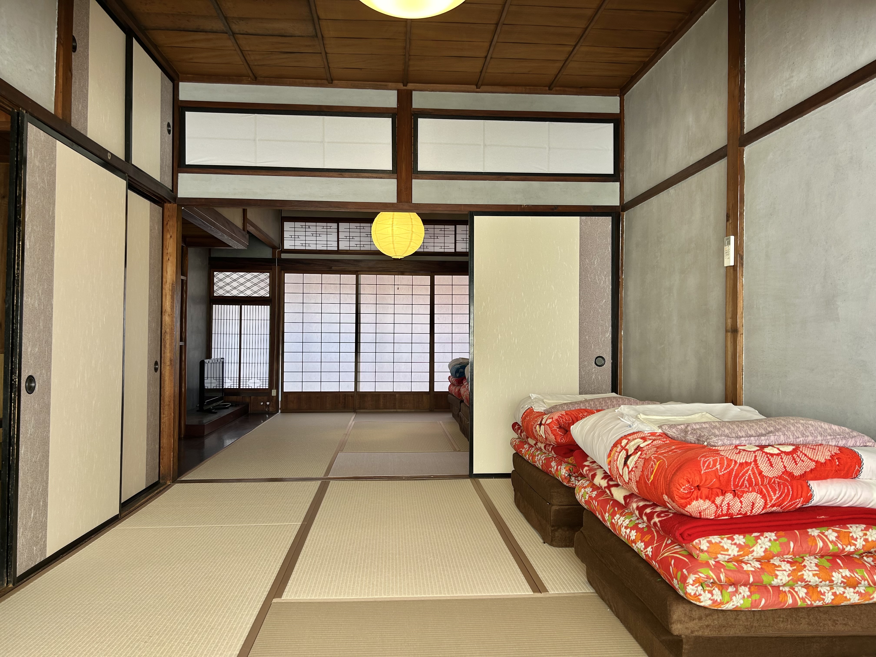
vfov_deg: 53.1
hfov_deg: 67.3
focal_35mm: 26
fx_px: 658
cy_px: 328
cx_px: 438
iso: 40
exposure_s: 1/121
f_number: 1.5
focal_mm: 5.7
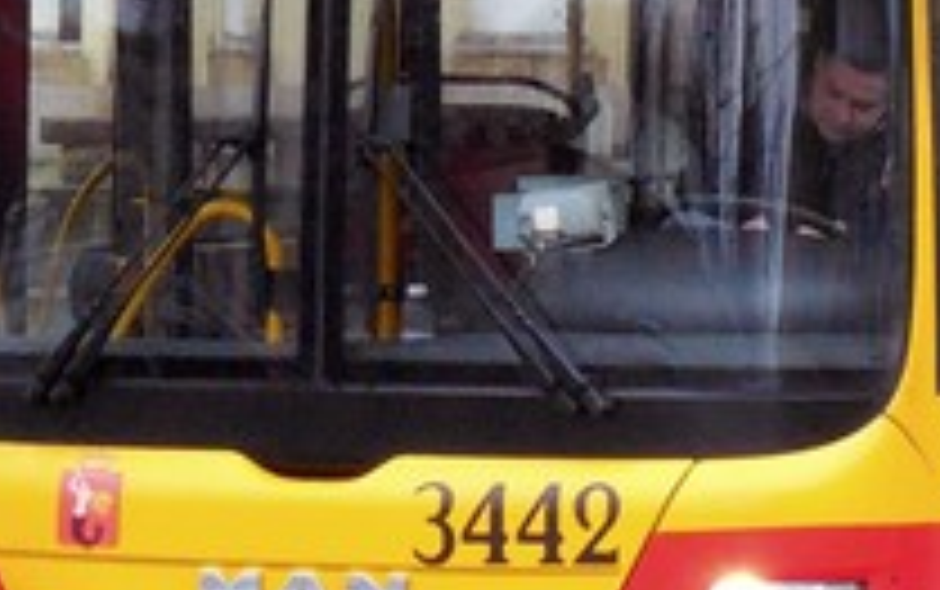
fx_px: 11025
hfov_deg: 4.9
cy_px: 230
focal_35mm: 430
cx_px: 1286
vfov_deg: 3.1
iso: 800
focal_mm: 19.1
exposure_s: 1/125
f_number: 4.7
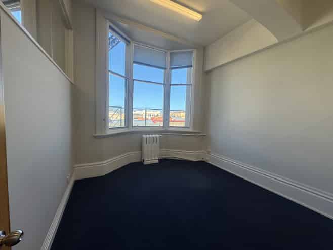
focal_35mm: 14
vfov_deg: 85.6
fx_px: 135
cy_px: 125
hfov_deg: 102.1
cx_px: 166
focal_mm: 2.22
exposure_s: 1/364
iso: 40
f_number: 2.2
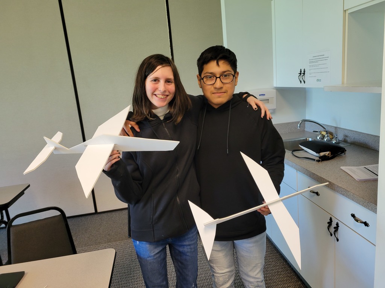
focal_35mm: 26
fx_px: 289
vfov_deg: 53.1
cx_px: 192
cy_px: 144
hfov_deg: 67.3
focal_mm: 5.4
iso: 200
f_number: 1.8
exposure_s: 1/120
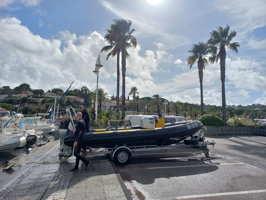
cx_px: 133
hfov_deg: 69.4
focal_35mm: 25
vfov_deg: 54.9
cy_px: 100
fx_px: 192
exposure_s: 1/1455
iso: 25
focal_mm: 4.6
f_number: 1.8
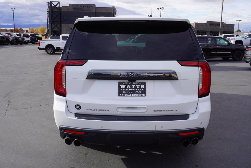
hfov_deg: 55.1
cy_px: 84
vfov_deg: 38.4
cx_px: 126
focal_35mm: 34
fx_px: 241
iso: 100
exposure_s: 1/125
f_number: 9
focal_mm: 23
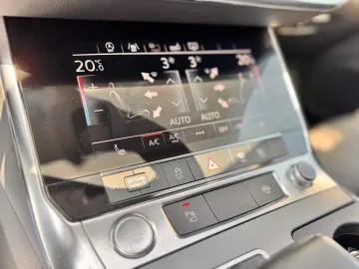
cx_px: 180
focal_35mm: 24
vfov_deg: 56.8
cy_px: 134
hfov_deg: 71.6
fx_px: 249
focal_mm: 6.76
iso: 64
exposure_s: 1/121
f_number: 1.78
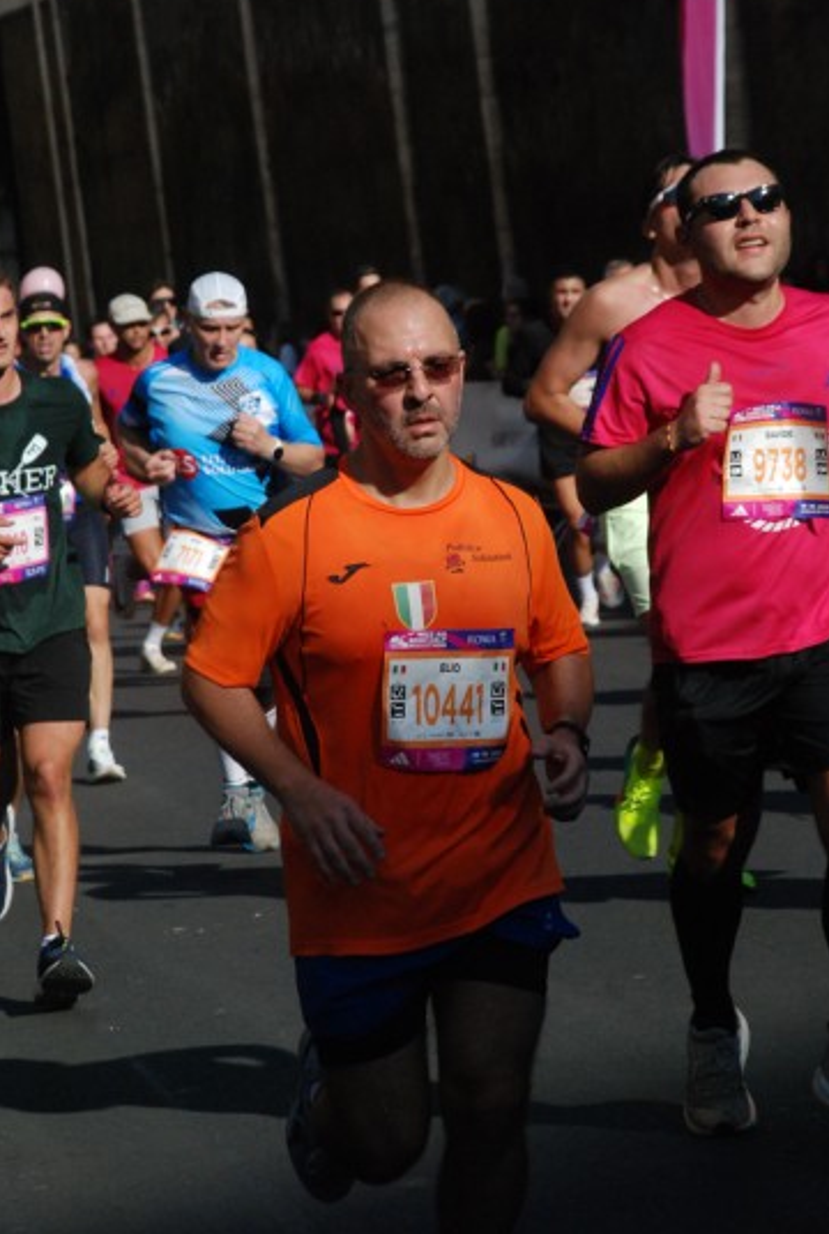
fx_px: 5773
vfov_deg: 12.2
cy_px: 546
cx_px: 425
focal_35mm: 168
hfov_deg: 8.2
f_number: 9
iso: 1000
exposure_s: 1/2000
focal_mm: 100
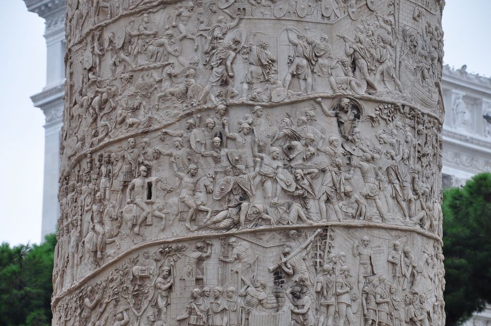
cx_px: 246
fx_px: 2145
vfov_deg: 8.7
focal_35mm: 158
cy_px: 163
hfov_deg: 13.1
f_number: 8
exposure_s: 1/60
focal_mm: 105
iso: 250
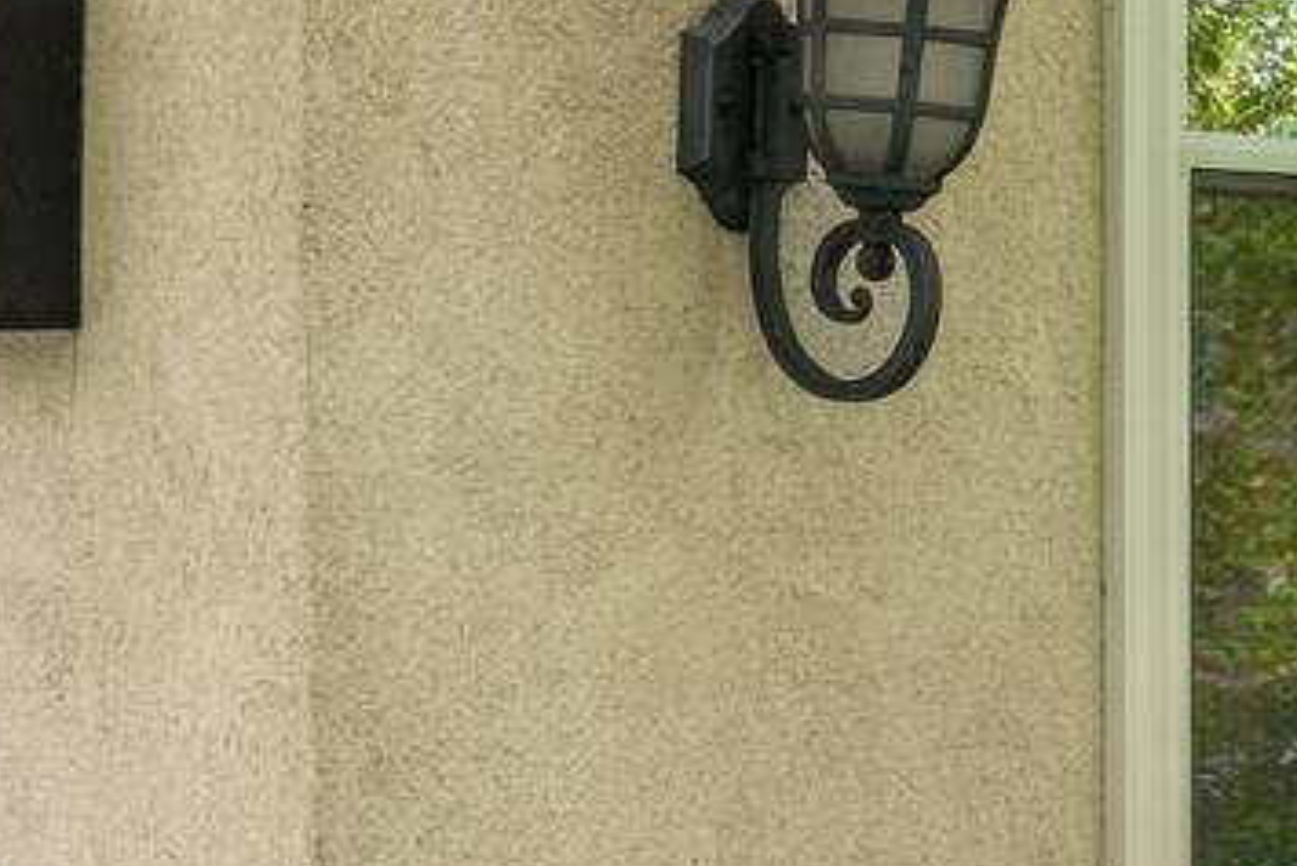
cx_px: 537
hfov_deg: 20.8
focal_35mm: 98
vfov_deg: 14.0
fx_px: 3532
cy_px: 373
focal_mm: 17
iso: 100
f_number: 11
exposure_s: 1/3
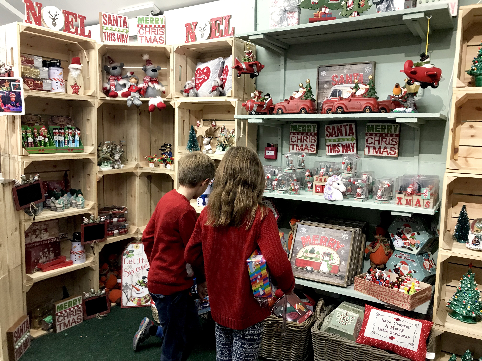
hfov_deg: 63.4
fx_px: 390
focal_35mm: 28
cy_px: 180
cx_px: 241
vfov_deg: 49.7
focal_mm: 3.99
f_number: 1.8
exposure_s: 1/25
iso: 32
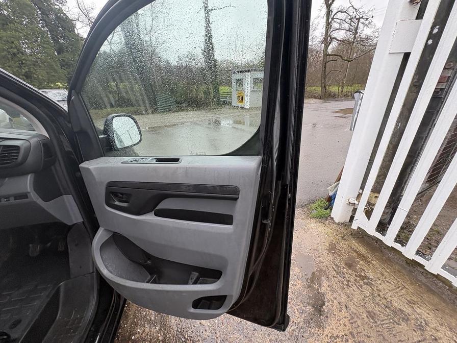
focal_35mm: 14
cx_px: 228
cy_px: 172
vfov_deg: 85.7
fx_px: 185
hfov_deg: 102.1
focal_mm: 2.22
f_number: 2.2
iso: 160
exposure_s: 1/99
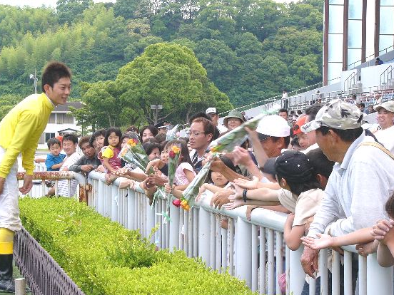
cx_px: 173
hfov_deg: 20.6
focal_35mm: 95
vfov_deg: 15.6
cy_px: 125
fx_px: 1081
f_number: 3.7
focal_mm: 13.7
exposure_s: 1/100
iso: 50
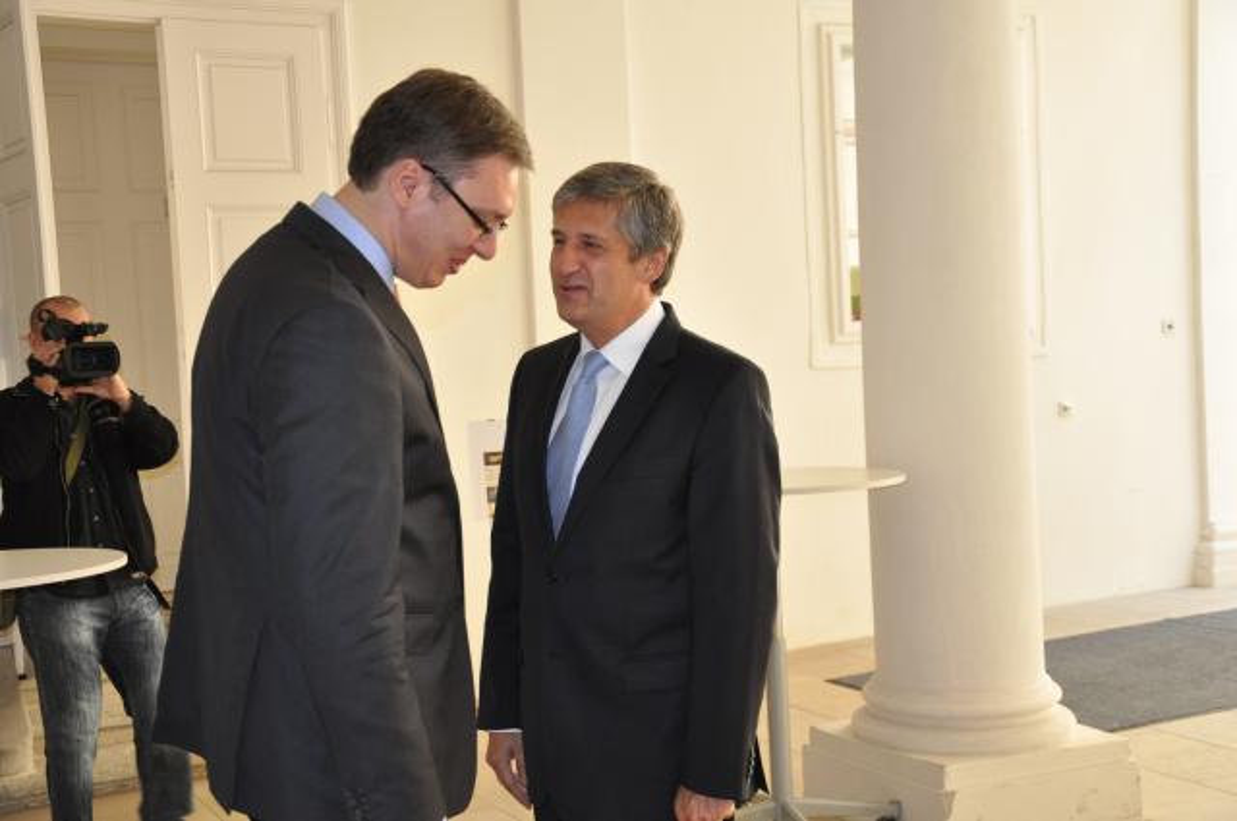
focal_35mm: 51
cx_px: 618
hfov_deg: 38.9
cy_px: 410
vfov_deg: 26.4
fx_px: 1750
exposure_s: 1/100
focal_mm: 34
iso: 800
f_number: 4.2
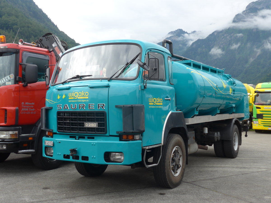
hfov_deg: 45.8
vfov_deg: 35.1
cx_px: 136
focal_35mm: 41
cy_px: 102
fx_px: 321
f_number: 2.8
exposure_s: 1/500
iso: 80
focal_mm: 8.4
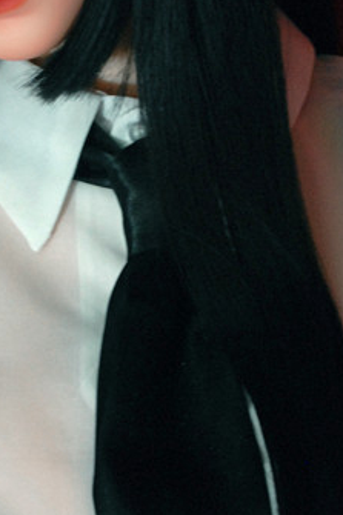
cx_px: 74
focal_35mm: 129
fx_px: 1845
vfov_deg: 15.8
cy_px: 118
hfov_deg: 10.6
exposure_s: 1/25
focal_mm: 32
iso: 500
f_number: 5.6
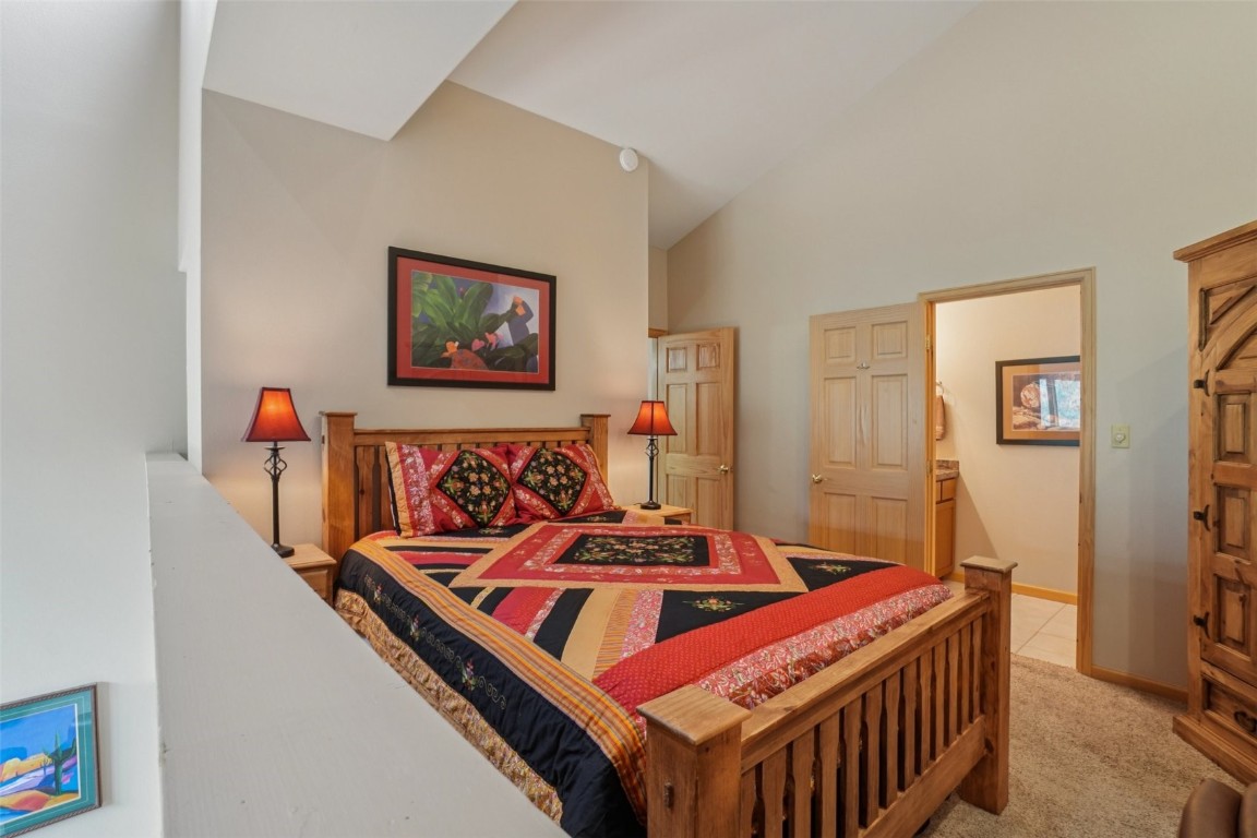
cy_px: 419
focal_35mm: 15
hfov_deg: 100.4
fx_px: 524
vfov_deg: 77.3
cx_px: 628
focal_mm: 10
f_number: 8
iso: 400
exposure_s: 1/5
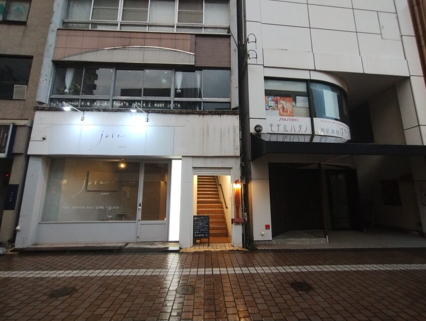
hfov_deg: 94.4
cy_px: 160
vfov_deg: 78.3
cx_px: 213
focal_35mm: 16
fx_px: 197
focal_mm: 1.66
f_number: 2.2
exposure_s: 1/40
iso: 266
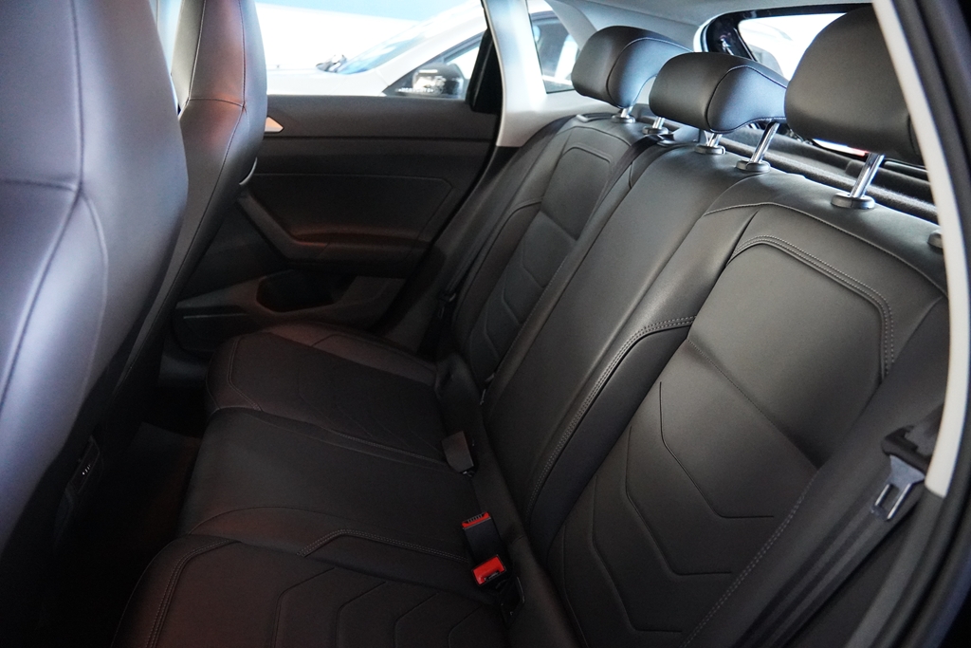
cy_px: 324
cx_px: 486
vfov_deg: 50.4
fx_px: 688
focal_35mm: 26
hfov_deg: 70.4
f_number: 2.8
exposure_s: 1/80
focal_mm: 17
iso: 6400
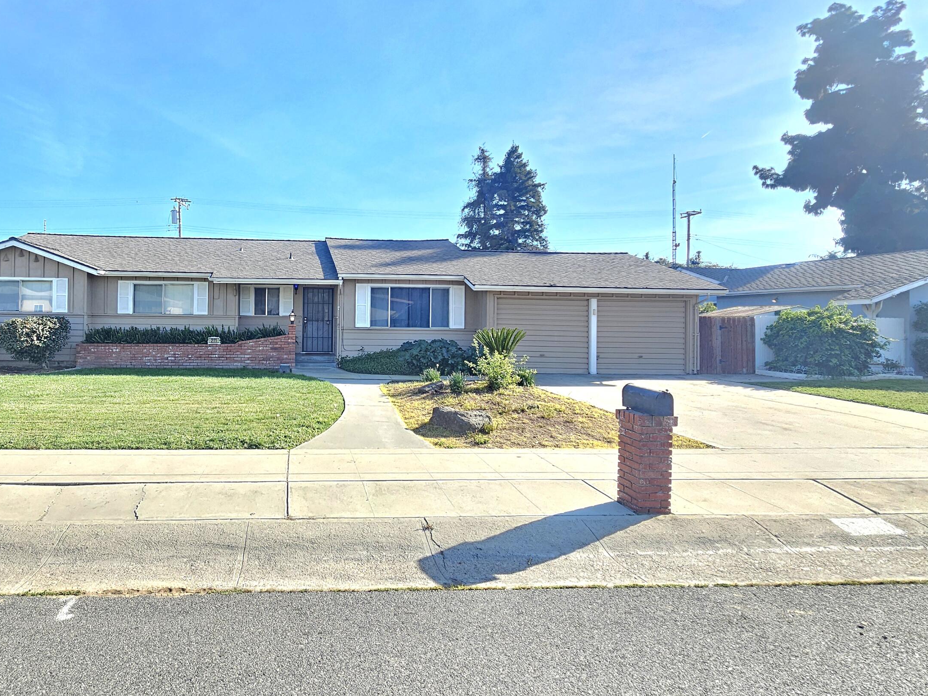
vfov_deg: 71.4
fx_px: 483
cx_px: 321
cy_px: 309
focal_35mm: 18
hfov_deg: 85.2
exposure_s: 1/370
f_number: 2.2
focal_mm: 2.2
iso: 50
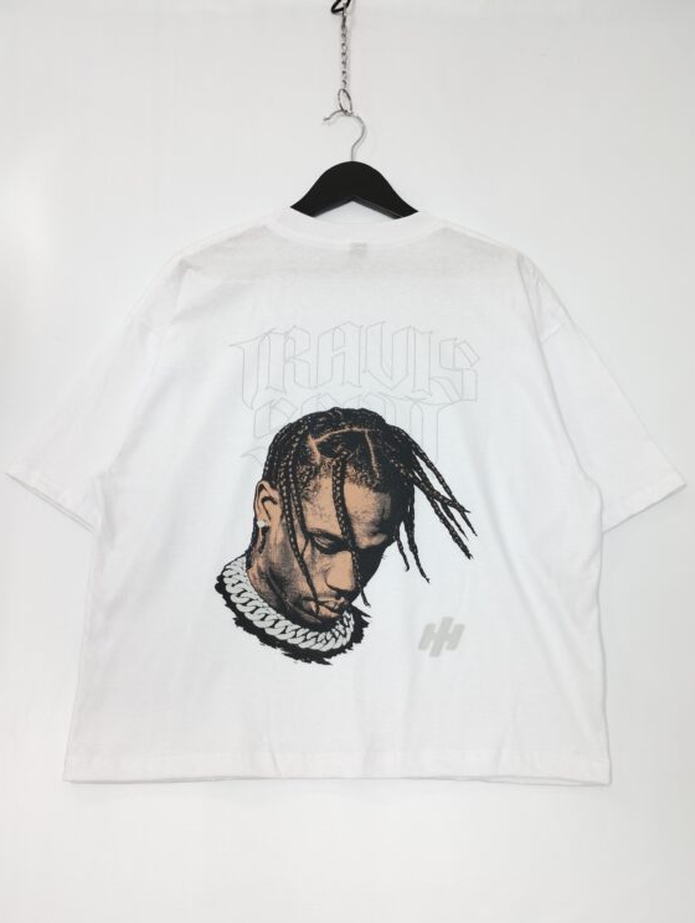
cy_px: 492
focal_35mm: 30
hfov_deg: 46.9
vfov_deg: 59.8
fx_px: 801
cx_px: 356
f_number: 1.8
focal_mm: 4.27
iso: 100
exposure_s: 1/15
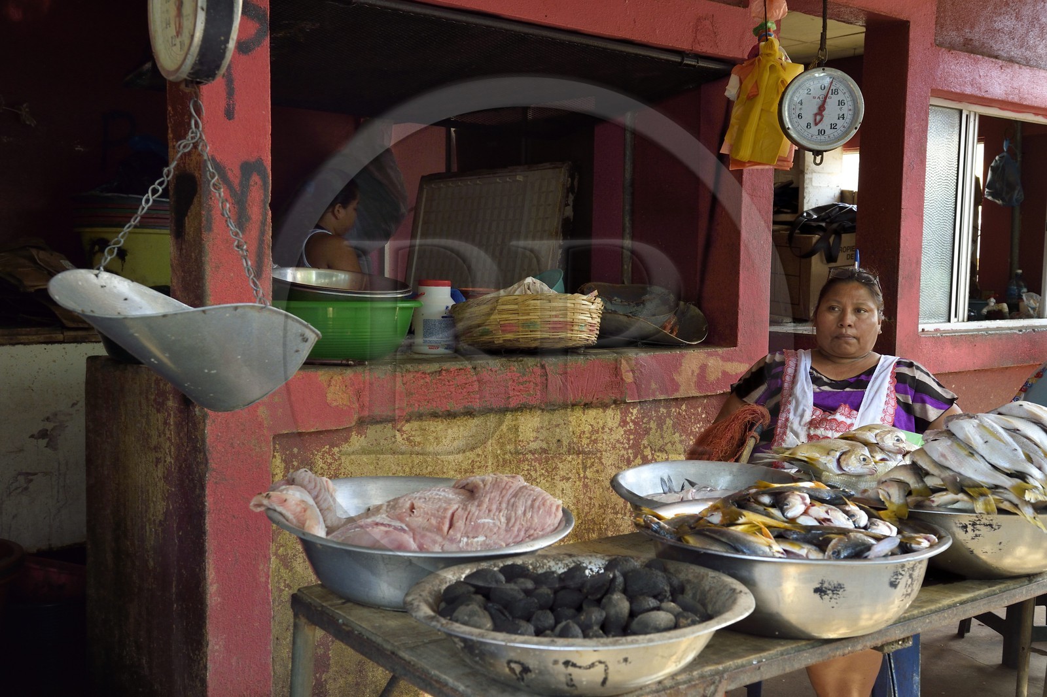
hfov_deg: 50.7
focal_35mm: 38
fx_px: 1105
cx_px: 524
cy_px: 348
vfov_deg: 35.0
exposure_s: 1/60
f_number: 8
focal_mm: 38
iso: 800
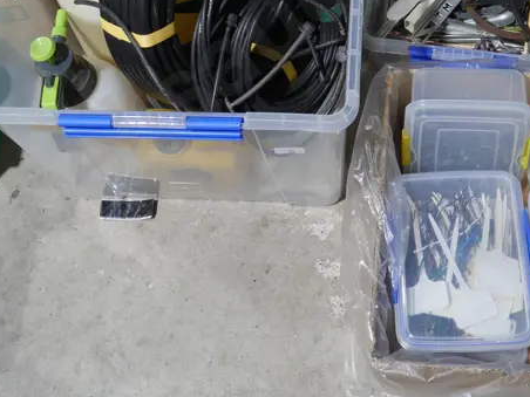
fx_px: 1041
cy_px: 23
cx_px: 284
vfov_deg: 21.0
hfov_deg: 28.6
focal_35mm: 68
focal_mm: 15
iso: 250
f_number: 3.6
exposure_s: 1/60
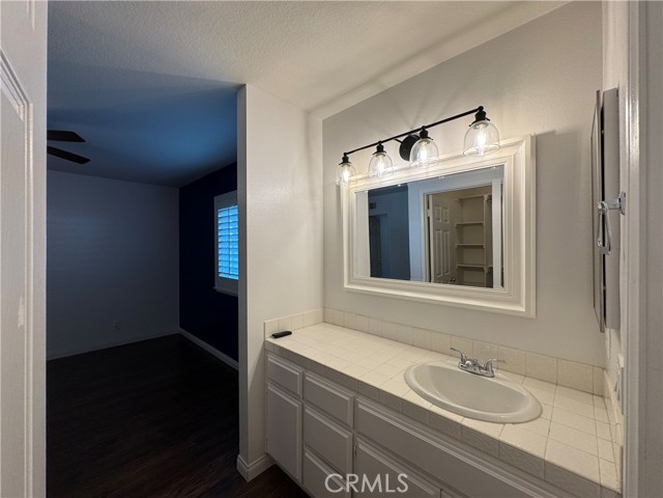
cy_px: 249
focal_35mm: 14
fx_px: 268
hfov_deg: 102.1
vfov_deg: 85.7
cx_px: 332
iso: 50
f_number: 2.2
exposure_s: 1/120
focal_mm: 2.22
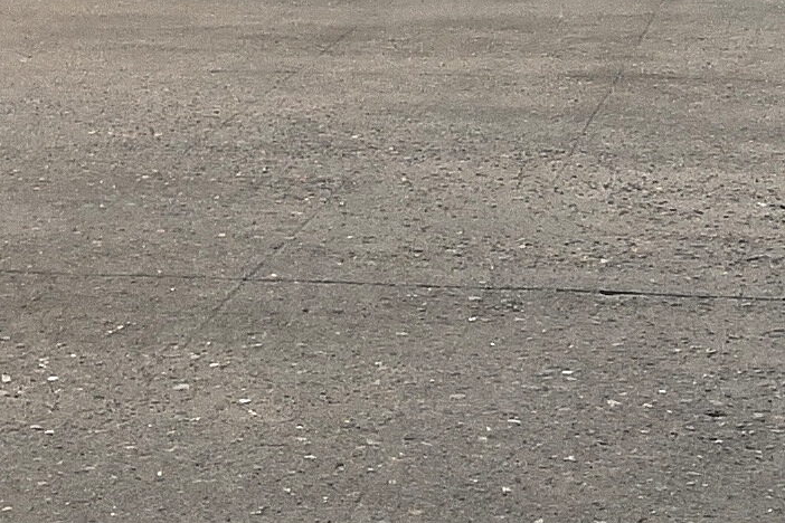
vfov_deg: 8.7
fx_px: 3183
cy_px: -655
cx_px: -20
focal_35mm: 146
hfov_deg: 13.8
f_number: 1.8
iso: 50
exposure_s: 1/3413
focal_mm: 5.58
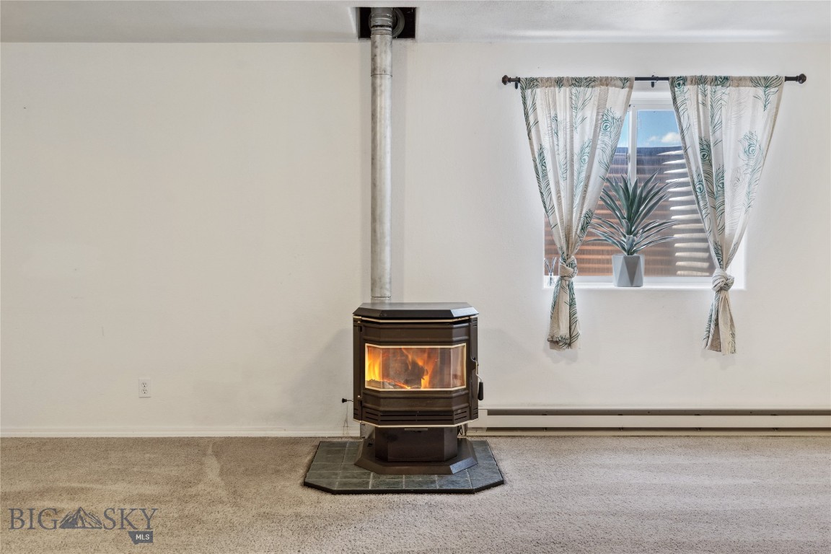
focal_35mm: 35
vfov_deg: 37.9
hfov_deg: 54.4
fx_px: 808
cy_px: 277
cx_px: 416
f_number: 7.1
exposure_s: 1/8
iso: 320
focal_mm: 35
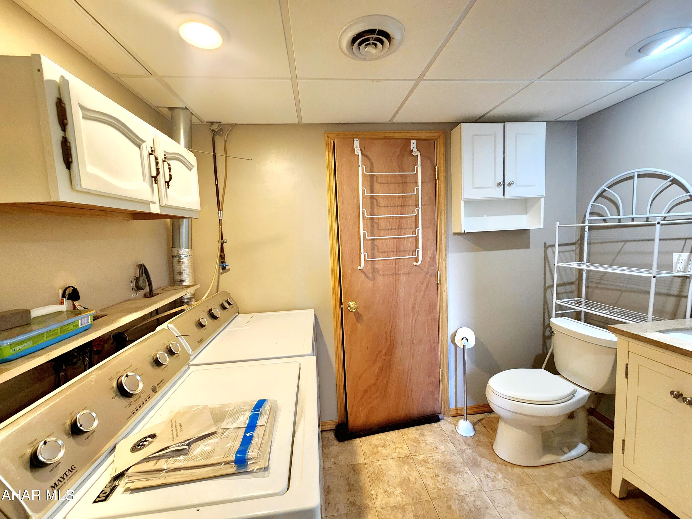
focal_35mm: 13
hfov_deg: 106.2
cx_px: 346
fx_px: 260
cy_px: 260
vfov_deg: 89.9
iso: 400
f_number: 2.2
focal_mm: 2.2
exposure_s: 1/60.2
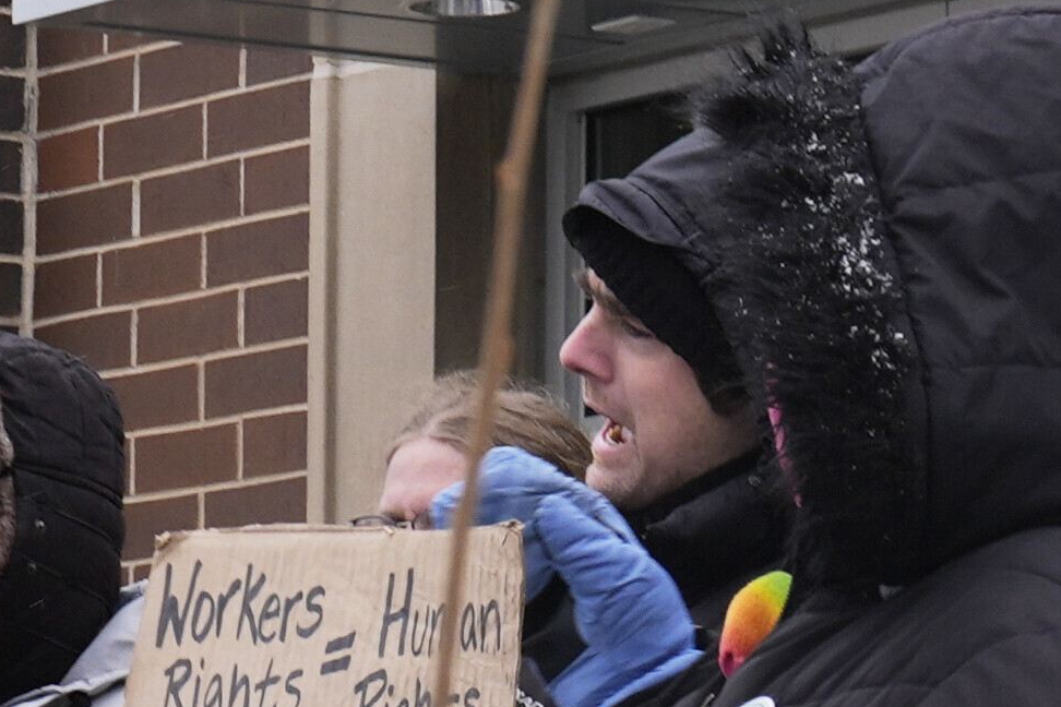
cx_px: 665
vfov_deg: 5.9
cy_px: 156
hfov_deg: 8.9
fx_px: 6837
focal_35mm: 232
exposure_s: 1/160
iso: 320
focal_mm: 38
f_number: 9
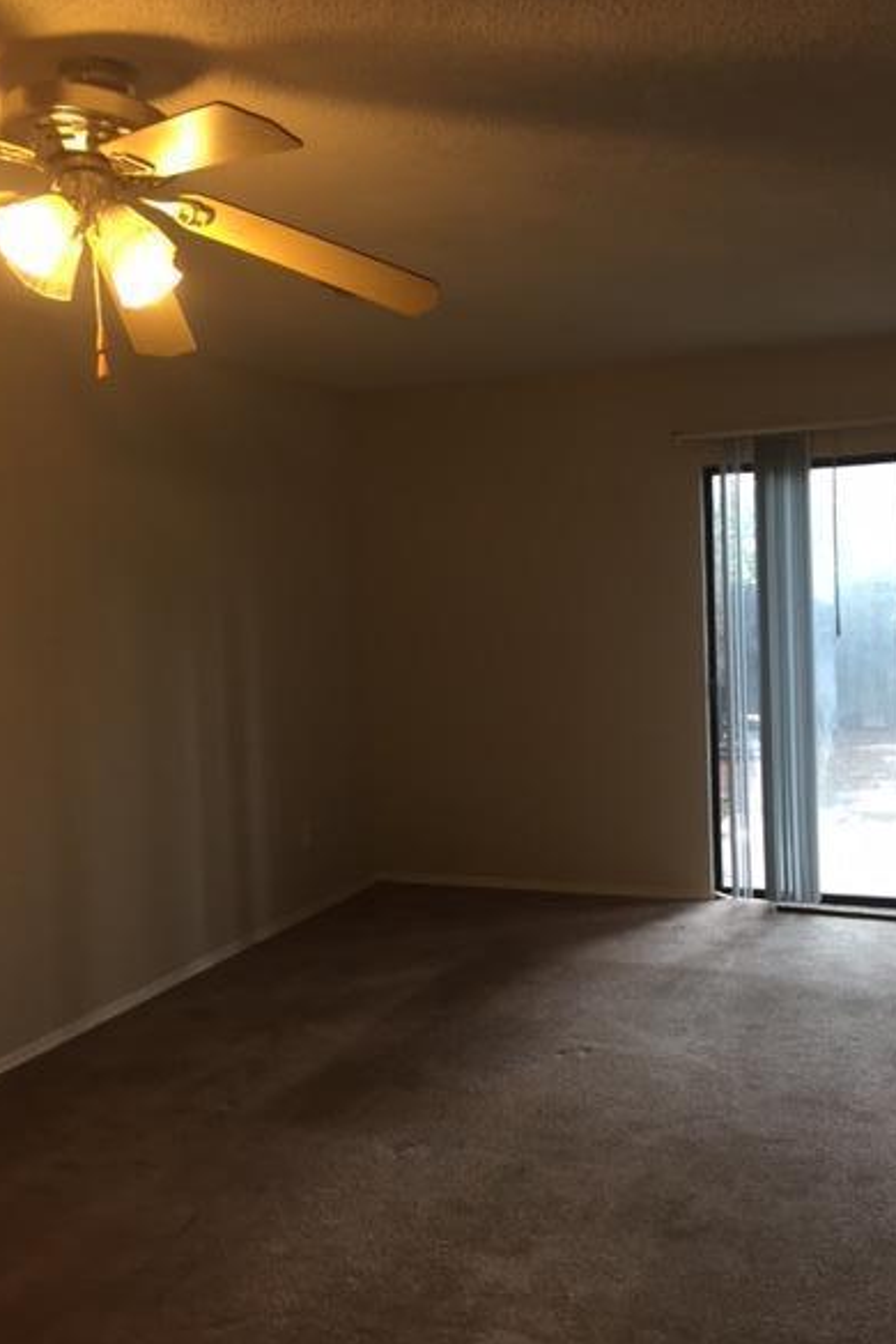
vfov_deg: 57.2
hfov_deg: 39.8
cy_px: 724
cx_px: 540
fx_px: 1232
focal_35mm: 33
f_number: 2.2
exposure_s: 1/30
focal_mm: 4.15
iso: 64
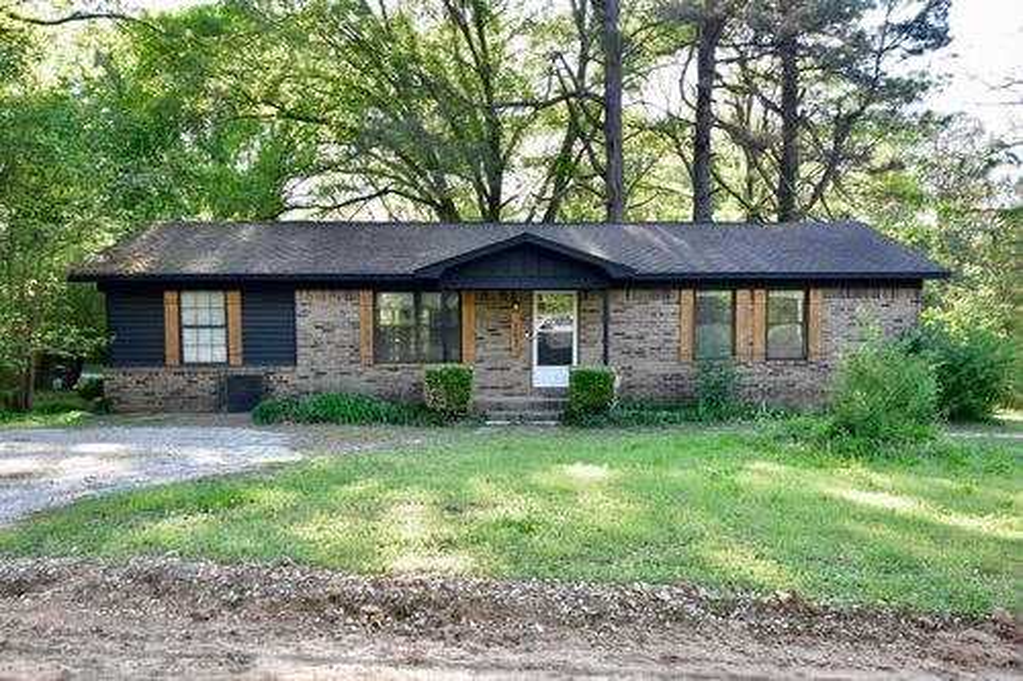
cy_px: 340
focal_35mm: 33
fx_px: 937
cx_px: 512
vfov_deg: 39.9
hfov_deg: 57.2
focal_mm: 22
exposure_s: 1/80
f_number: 8
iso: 400
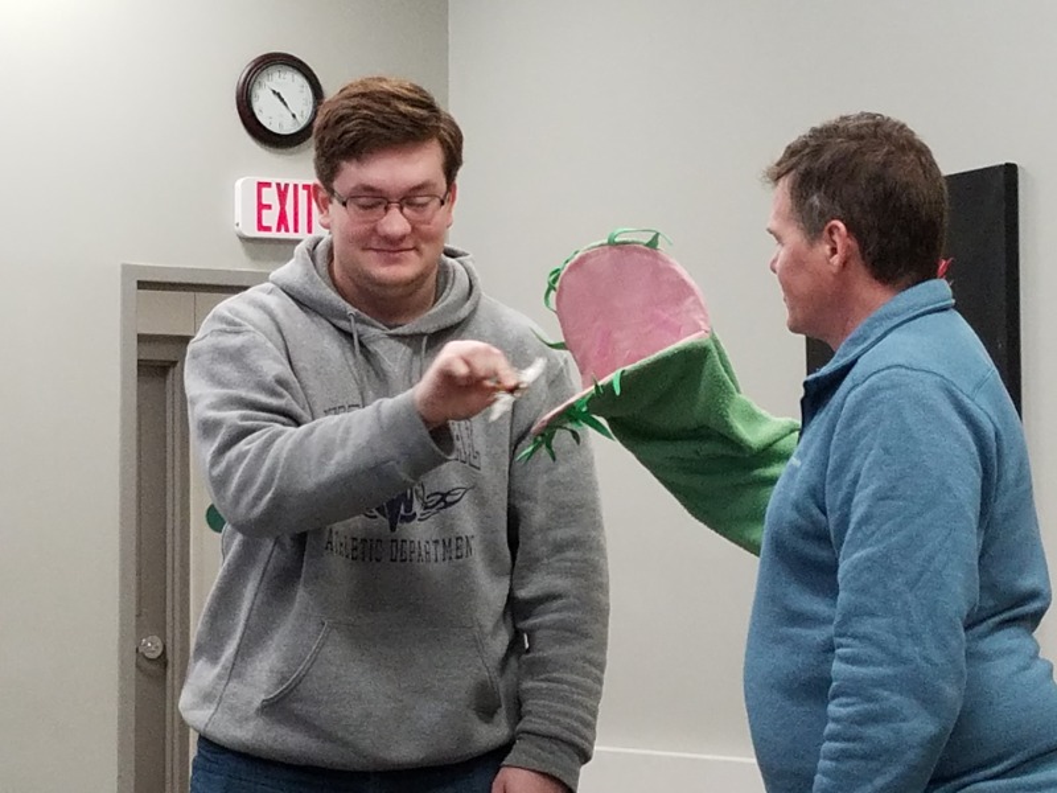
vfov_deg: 53.1
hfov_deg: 67.3
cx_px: 528
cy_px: 396
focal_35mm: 26
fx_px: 794
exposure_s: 1/60
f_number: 1.7
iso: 125
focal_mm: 4.2
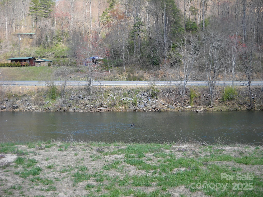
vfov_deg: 35.1
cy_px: 98
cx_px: 132
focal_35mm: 41
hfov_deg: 45.8
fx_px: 312
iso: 64
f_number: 3.1
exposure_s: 1/260
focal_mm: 6.72
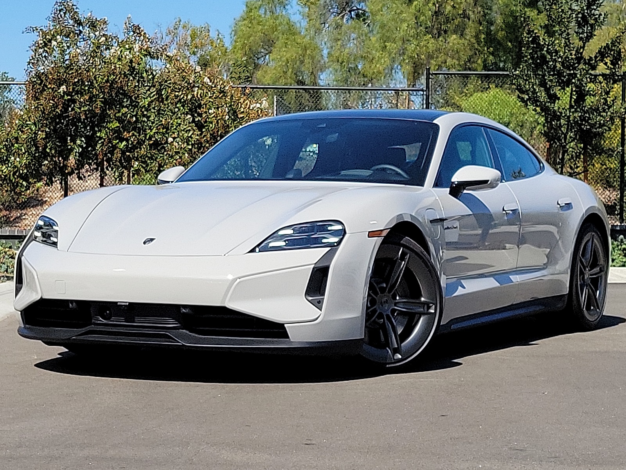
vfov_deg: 53.1
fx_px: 470
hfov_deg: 67.3
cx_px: 313
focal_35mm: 26
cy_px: 235
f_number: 1.8
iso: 50
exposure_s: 1/2500
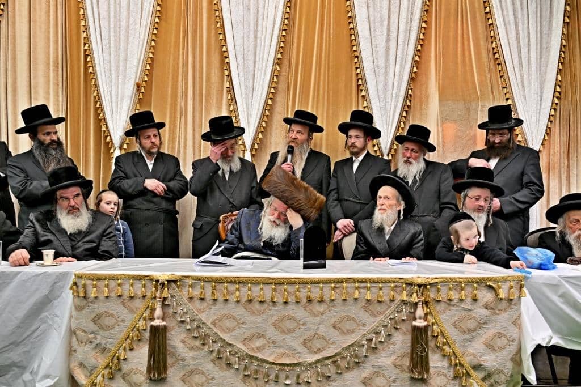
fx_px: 484
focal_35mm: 30
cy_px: 194
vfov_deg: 43.6
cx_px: 290
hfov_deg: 61.9
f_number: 4
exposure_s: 1/200
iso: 800
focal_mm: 30
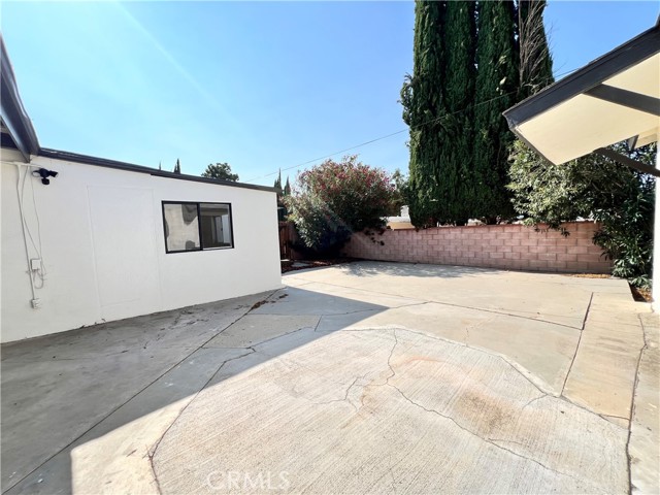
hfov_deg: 106.2
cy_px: 248
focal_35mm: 13
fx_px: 248
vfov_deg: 89.9
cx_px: 330
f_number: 1.8
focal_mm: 1.57
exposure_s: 1/889
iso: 32
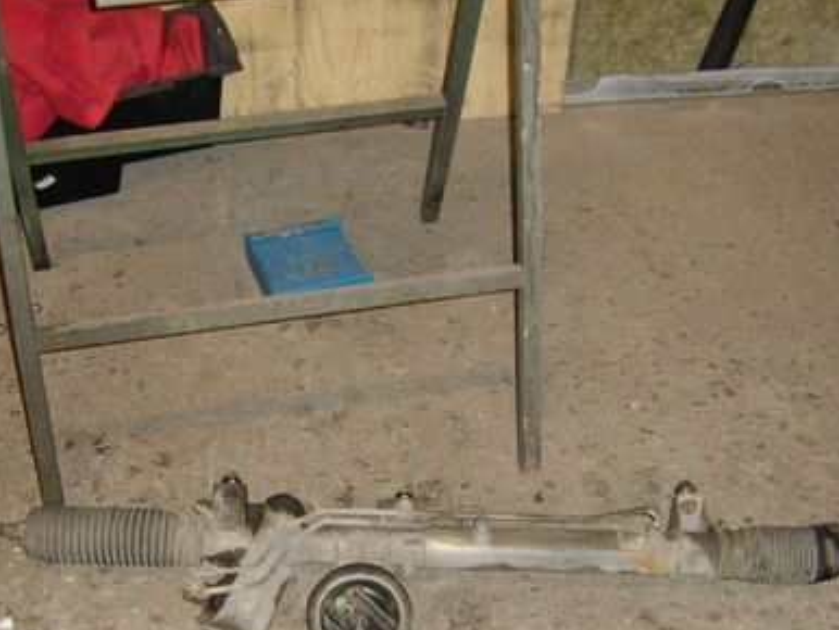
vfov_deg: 25.1
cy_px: 445
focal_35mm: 58
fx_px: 1407
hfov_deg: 33.1
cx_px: 339
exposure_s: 1/30
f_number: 2.8
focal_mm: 5.95
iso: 218
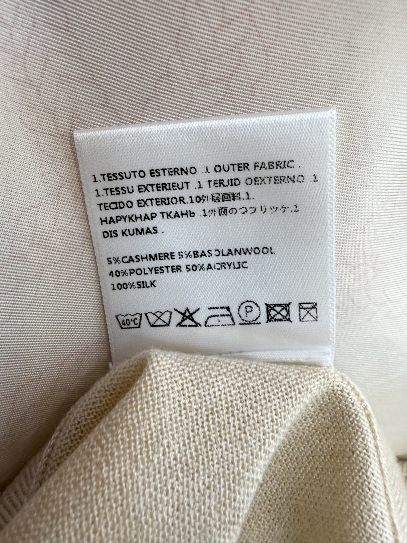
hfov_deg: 56.8
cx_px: 204
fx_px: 376
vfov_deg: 71.6
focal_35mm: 24
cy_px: 272
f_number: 2.2
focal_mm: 2.22
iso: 64
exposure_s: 1/99
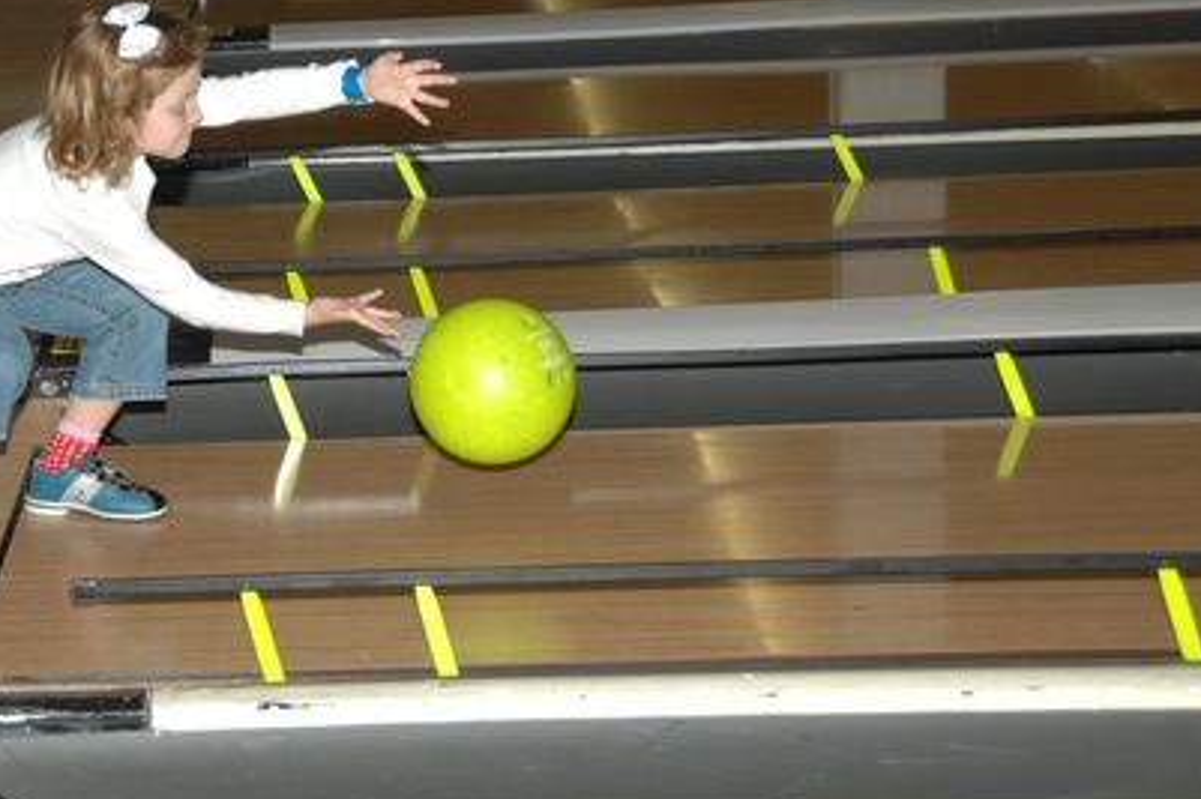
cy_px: 205
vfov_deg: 12.4
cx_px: 279
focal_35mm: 110
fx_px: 3668
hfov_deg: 18.5
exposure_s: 1/125
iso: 200
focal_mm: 46
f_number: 4.5
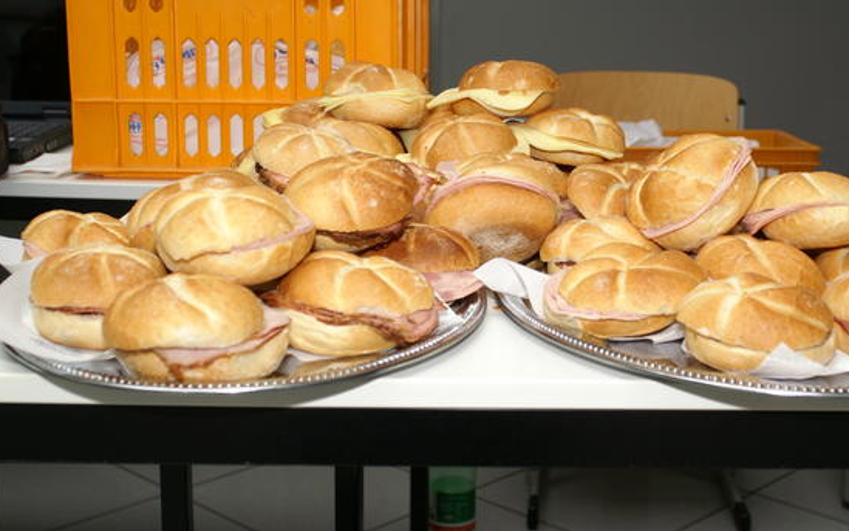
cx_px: 487
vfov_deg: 14.7
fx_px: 2059
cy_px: 231
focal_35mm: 89
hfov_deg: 23.3
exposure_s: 1/60
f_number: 5.6
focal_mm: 50
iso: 200
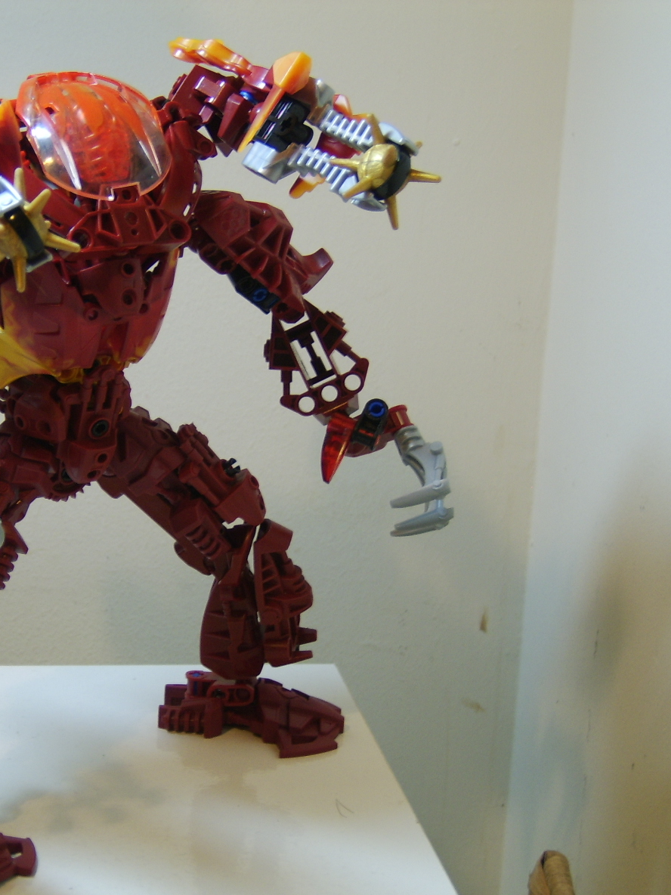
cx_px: 163
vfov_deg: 26.7
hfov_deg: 20.0
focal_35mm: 73
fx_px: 1887
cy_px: 448
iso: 71
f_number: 3.5
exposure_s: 1/9
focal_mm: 14.04
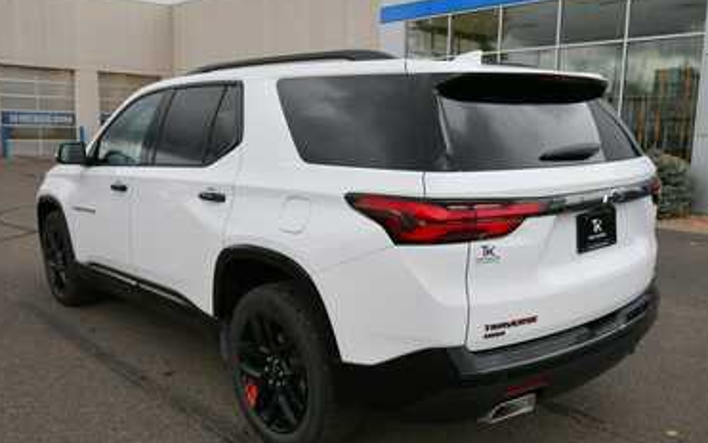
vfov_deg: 38.3
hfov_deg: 58.1
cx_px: 370
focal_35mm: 33
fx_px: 637
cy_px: 243
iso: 200
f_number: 6.3
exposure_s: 1/250
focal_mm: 20
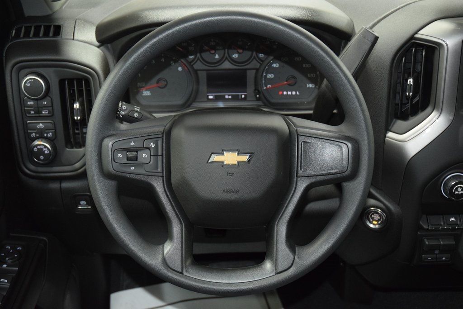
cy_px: 154
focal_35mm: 46
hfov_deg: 42.3
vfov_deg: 29.0
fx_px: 598
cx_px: 232
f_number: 4
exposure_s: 1/30
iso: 2500
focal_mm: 31
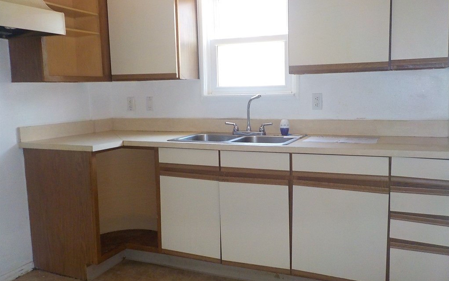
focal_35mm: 32
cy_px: 134
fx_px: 392
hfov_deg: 59.7
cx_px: 225
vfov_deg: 39.4
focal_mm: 4.1
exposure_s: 1/30
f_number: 3.3
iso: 320
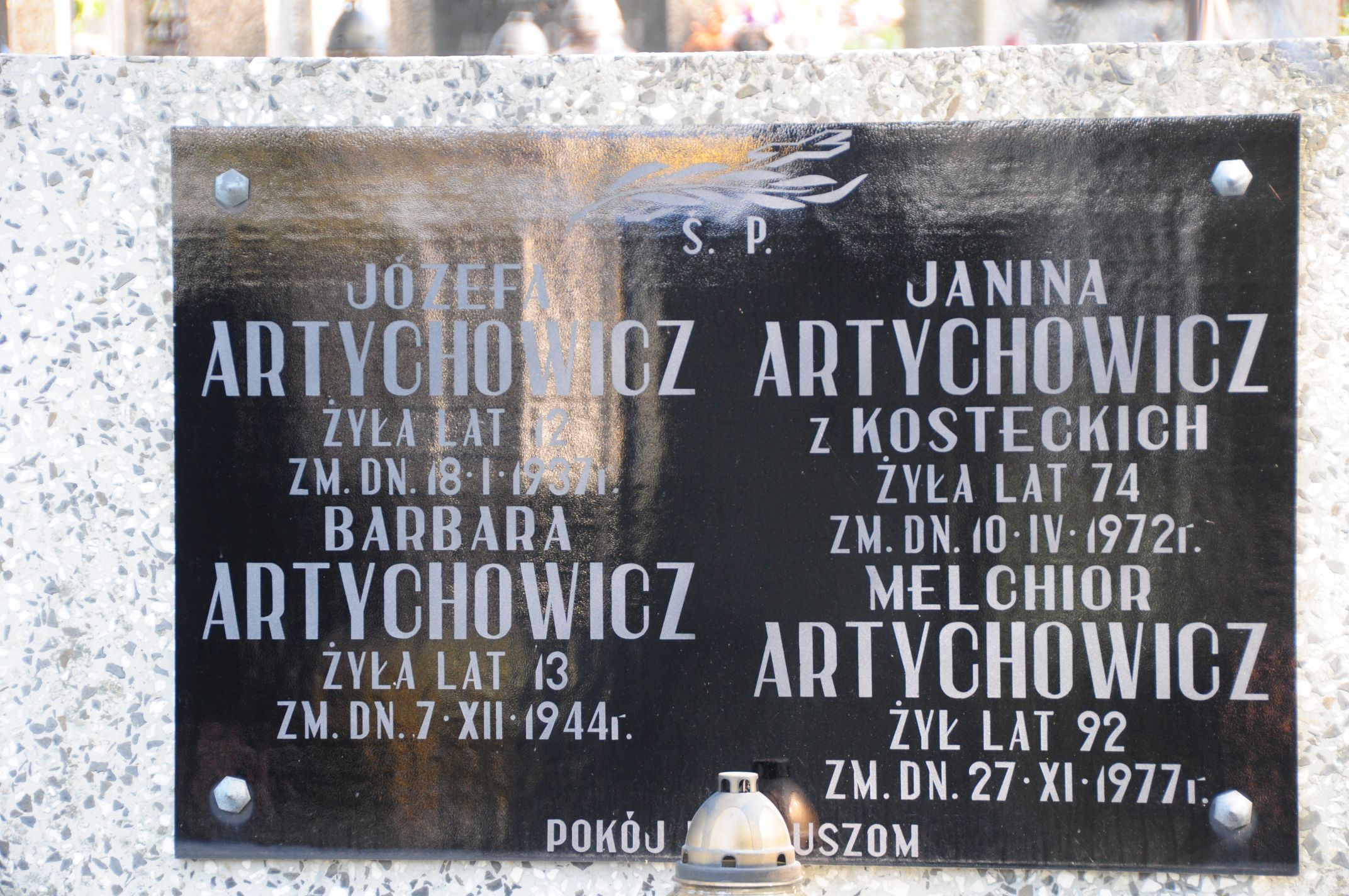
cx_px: 674
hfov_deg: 13.1
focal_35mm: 158
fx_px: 5895
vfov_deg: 8.7
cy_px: 448
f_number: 7.1
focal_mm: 105
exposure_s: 1/40
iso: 500
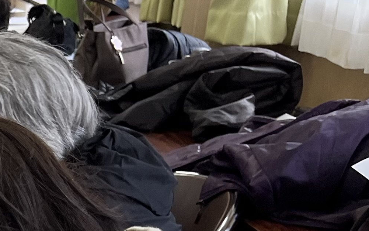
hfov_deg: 15.4
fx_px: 1116
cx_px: -352
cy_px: 420
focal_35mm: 111
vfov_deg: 11.0
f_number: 1.6
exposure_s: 1/121
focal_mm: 5.1
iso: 100
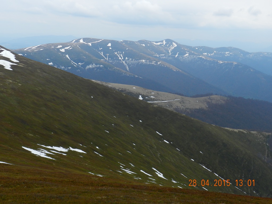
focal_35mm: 38
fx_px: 299
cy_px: 102
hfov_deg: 49.0
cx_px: 136
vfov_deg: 37.7
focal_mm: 6.7
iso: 160
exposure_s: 1/800
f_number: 4.5
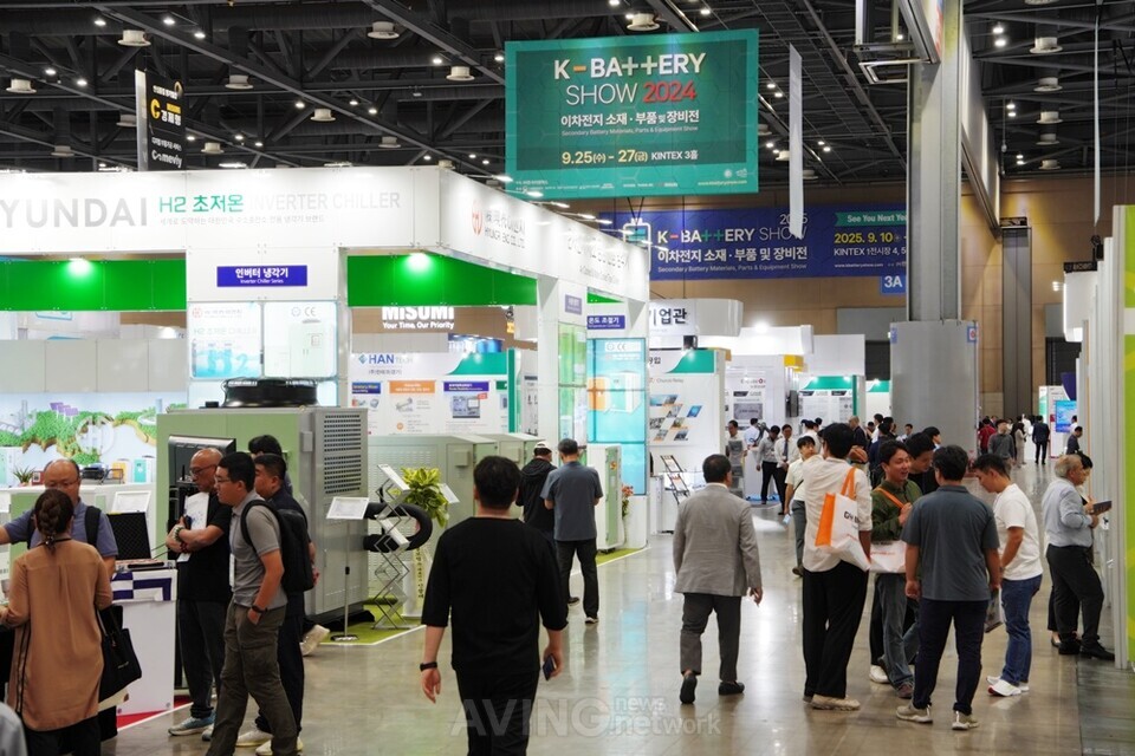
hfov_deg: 31.2
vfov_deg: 21.1
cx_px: 568
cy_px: 378
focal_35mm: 64
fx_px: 2033
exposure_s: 1/90
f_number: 4
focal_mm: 43
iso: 250
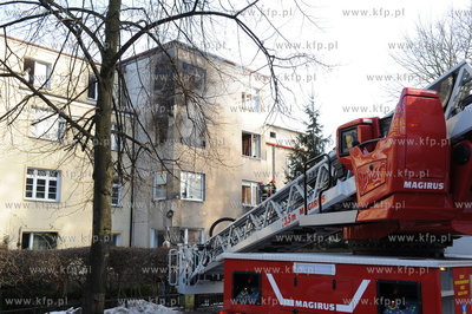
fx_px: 550
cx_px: 236
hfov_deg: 46.4
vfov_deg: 31.8
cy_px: 157
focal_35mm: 42
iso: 800
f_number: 8
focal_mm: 42
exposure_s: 1/250
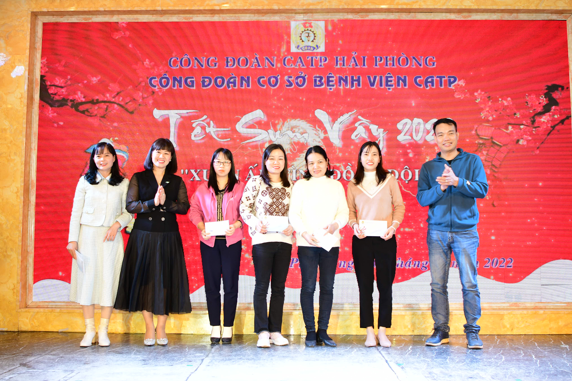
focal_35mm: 37
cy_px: 186
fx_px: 588
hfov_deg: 51.9
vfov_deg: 35.9
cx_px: 292
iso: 400
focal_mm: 24
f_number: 3.2
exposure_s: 1/200
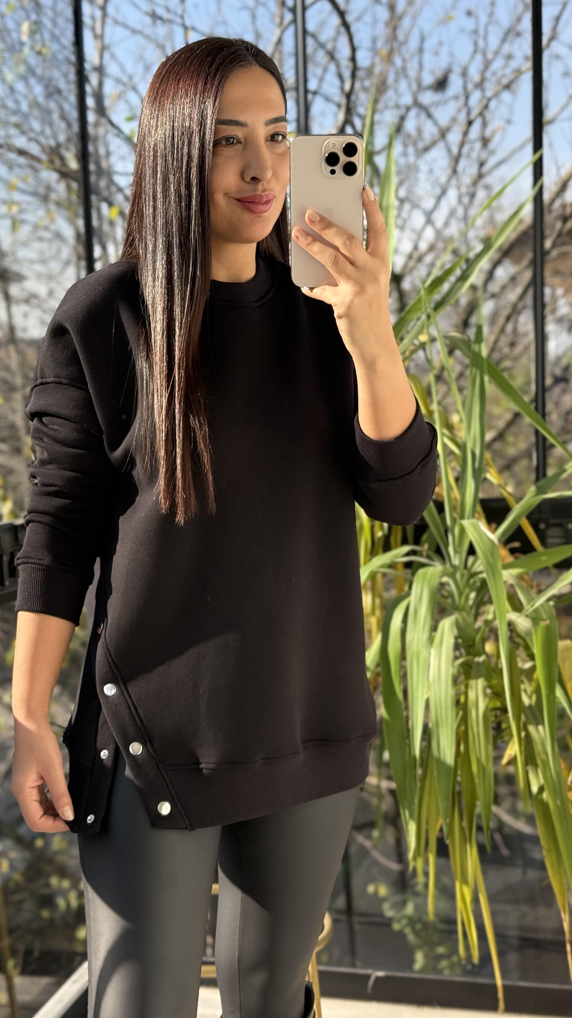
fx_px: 1429
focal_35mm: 53
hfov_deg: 22.6
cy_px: 512
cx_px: 248
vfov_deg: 39.2
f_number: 1.78
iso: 100
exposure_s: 1/733
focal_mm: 6.76
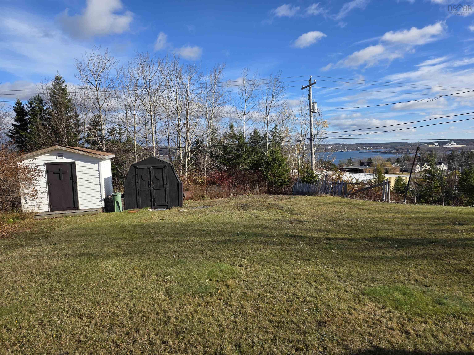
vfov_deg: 58.9
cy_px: 178
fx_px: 315
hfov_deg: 73.9
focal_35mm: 23
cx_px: 237
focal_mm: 6.3
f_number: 1.7
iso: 80
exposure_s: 1/5778
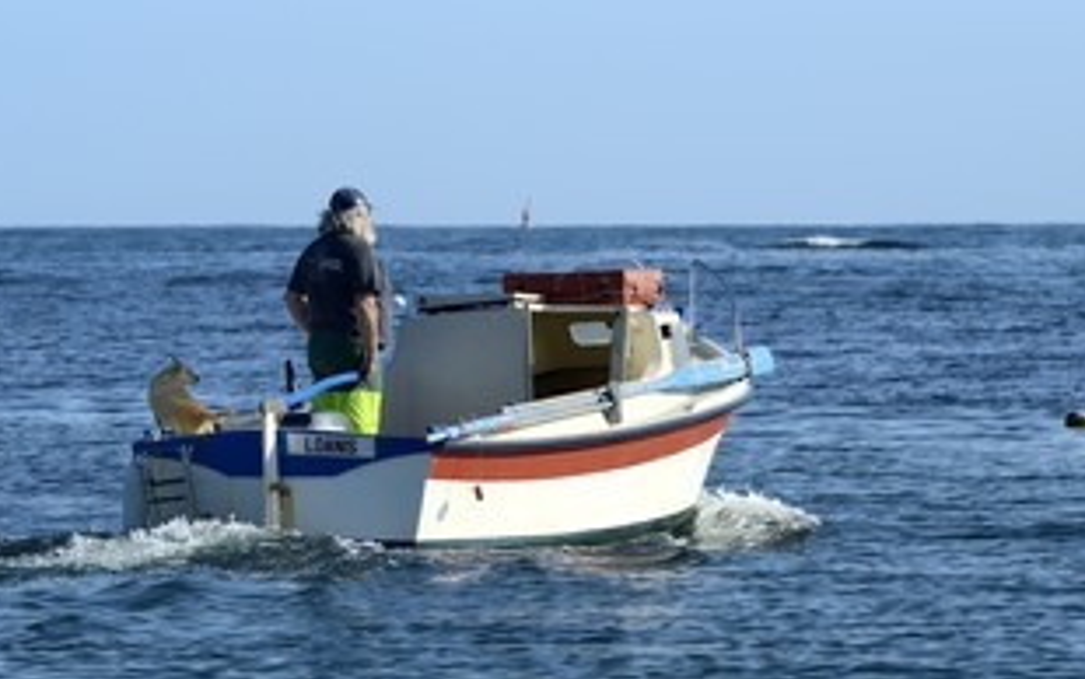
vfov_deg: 4.8
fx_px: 8164
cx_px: 654
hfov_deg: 7.6
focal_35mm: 276
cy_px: 343
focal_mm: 200
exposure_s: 1/400
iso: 200
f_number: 11
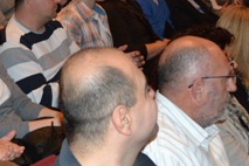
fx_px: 560
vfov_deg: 16.6
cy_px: 19
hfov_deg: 24.0
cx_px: 0
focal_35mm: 81
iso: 3200
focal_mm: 18
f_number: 3.5
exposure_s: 1/60
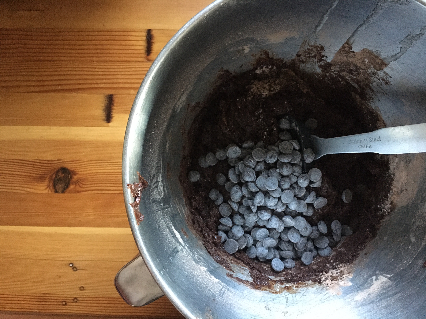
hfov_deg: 61.7
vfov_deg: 48.2
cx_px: 213
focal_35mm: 29
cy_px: 160
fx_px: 357
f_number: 2.2
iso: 320
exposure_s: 1/15
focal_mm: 4.15
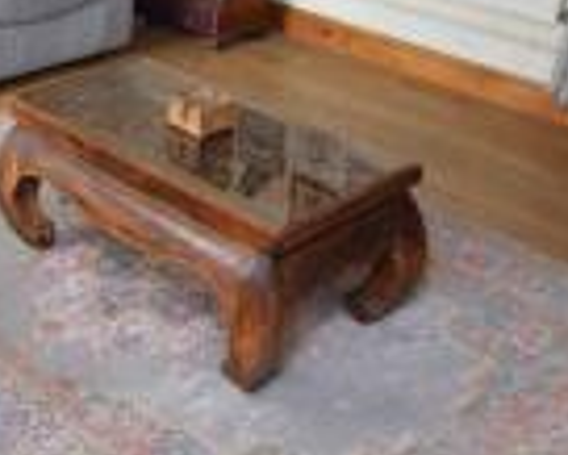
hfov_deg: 30.7
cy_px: 52
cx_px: 75
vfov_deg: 25.1
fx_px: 993
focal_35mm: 59
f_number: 4
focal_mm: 12
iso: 400
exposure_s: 1/60
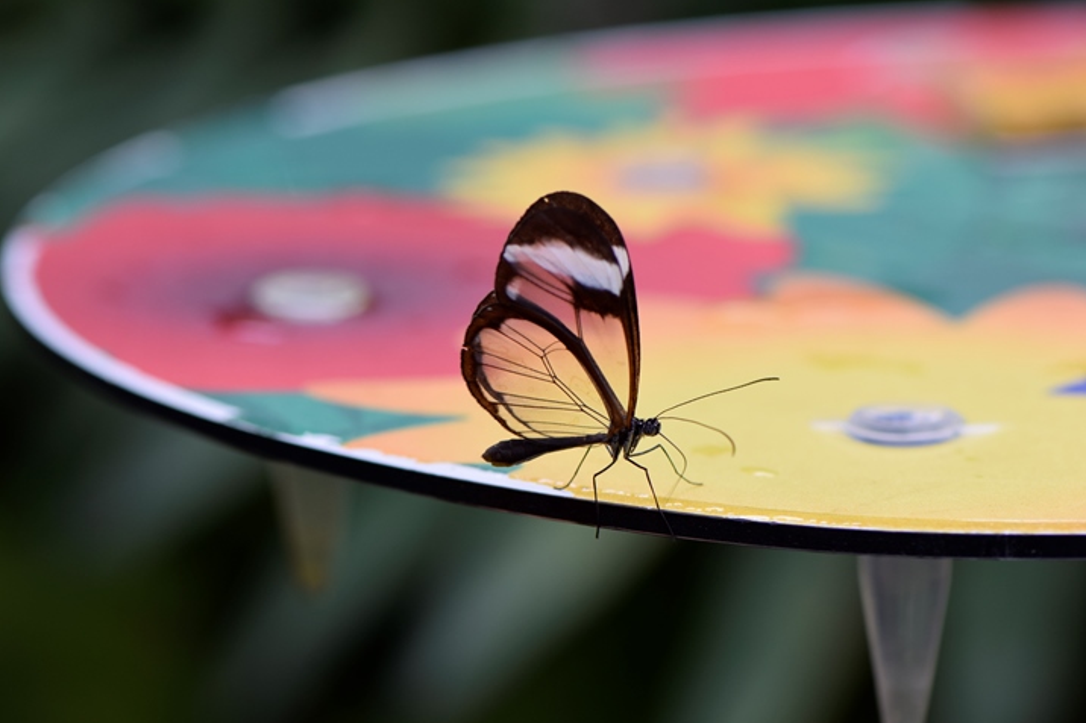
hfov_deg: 12.0
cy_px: 388
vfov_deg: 8.0
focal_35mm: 172
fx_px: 5173
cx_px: 555
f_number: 5.6
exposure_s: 1/80
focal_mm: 105
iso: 200
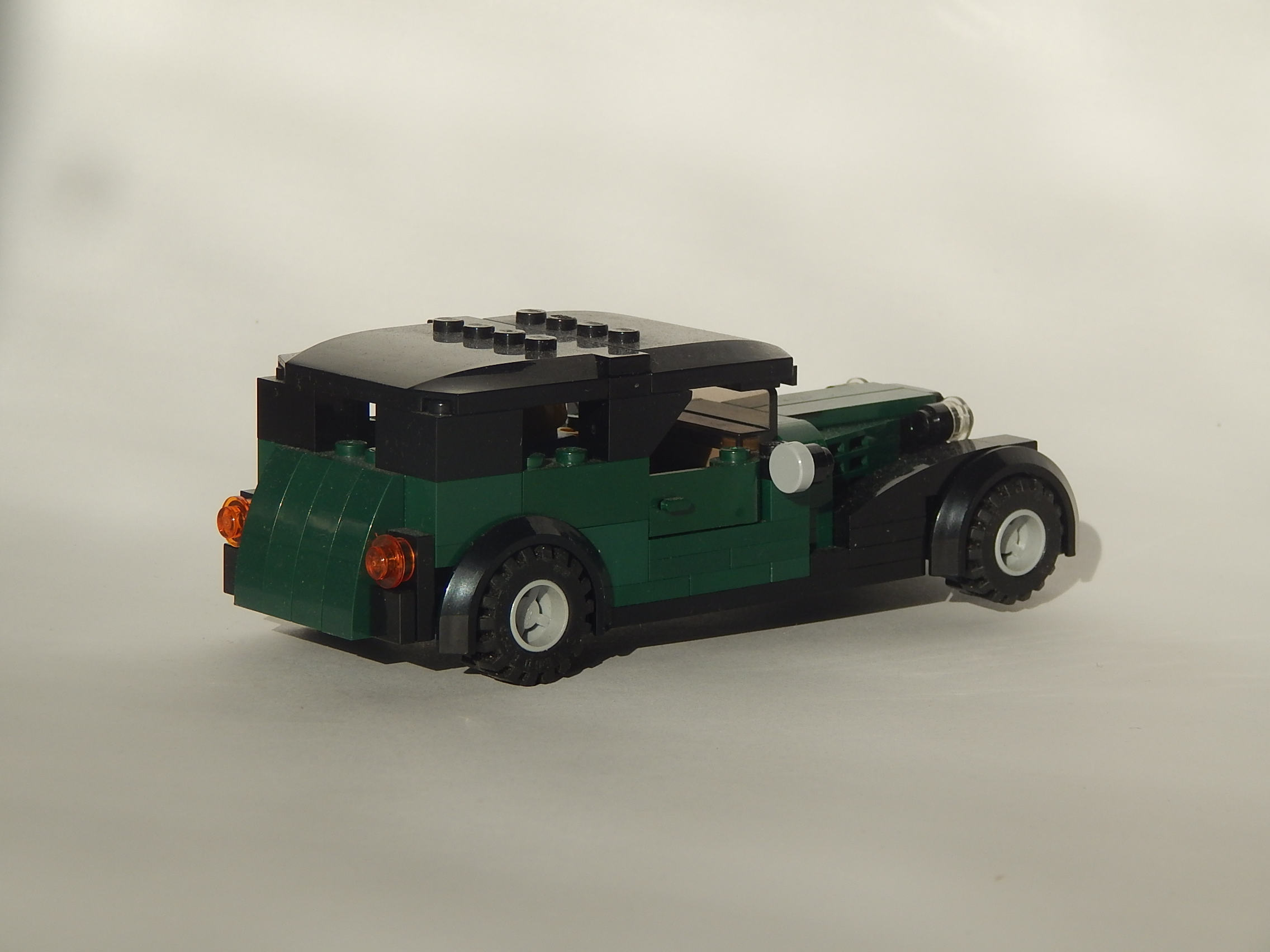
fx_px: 4843
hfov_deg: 14.9
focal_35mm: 132
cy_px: 476
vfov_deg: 11.2
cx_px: 635
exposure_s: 1/400
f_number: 9.6
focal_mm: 23.4
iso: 125
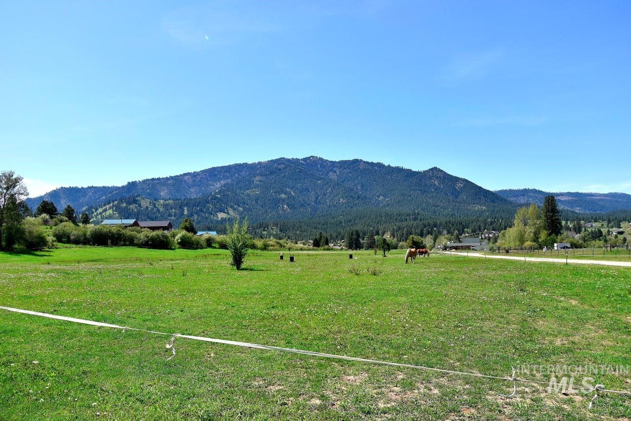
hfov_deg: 67.4
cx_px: 316
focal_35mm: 27
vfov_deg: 47.9
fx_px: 473
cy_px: 210
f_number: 8
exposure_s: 1/250
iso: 100
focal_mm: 18
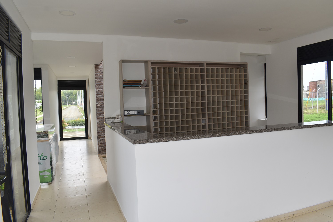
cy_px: 111
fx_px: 250
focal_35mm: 27
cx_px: 166
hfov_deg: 67.4
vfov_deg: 47.9
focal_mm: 18
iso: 125
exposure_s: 1/60
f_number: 8
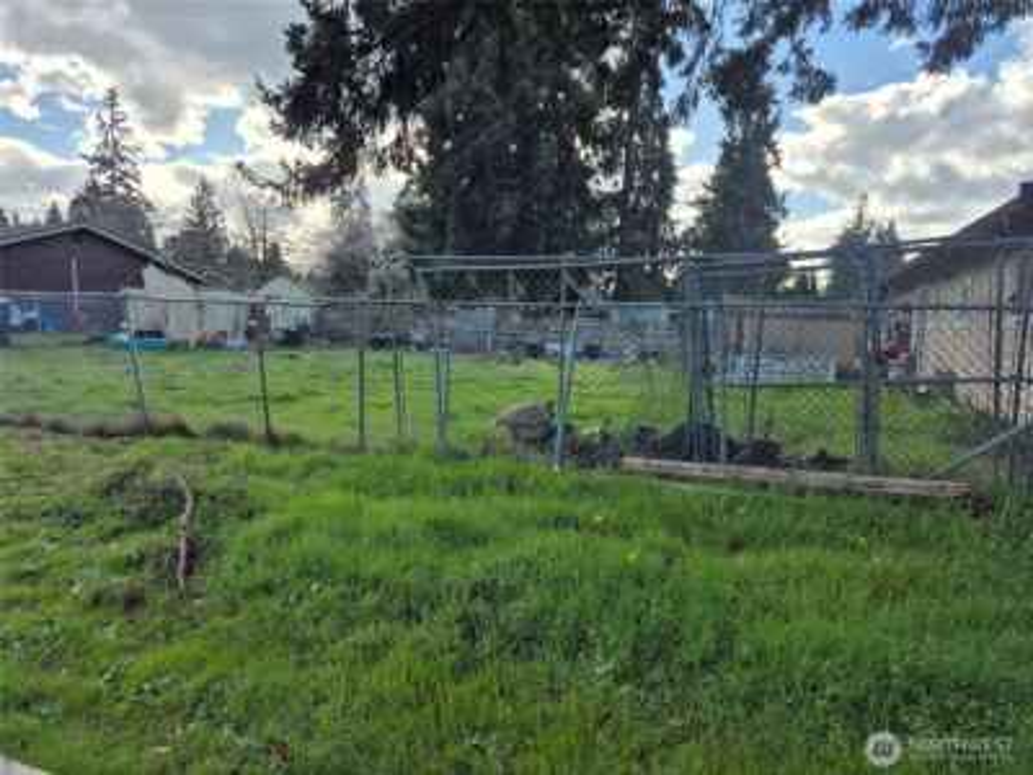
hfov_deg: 73.9
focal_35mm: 23
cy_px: 388
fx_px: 686
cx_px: 516
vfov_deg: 58.9
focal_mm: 5.4
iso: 25
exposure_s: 1/1268
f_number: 1.8
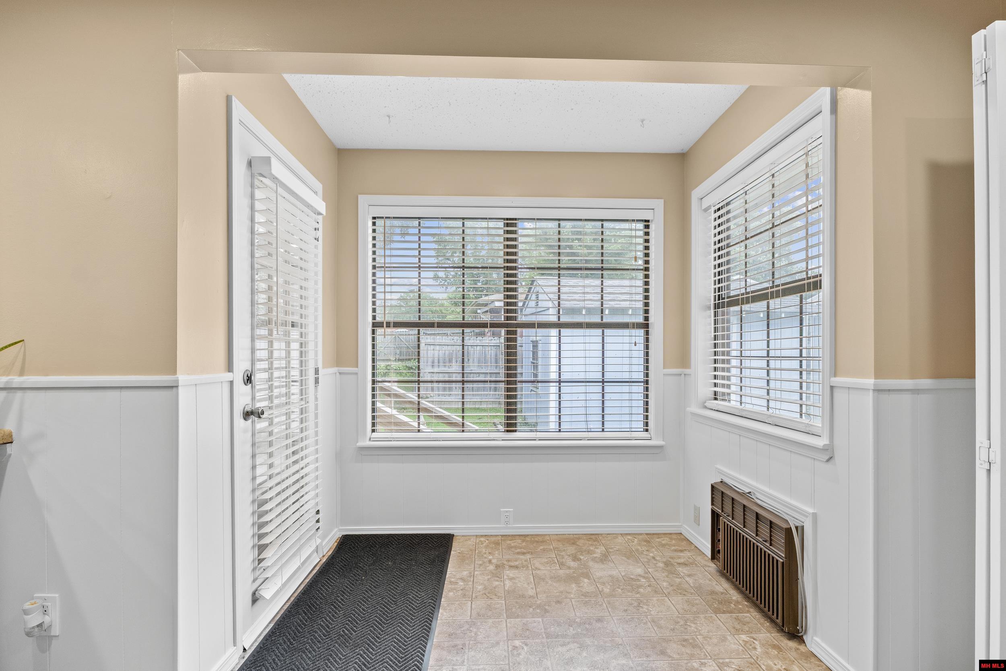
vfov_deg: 70.1
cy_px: 336
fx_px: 478
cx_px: 503
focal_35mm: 17
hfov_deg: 92.9
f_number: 9
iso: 200
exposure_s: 1/4
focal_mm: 11.4
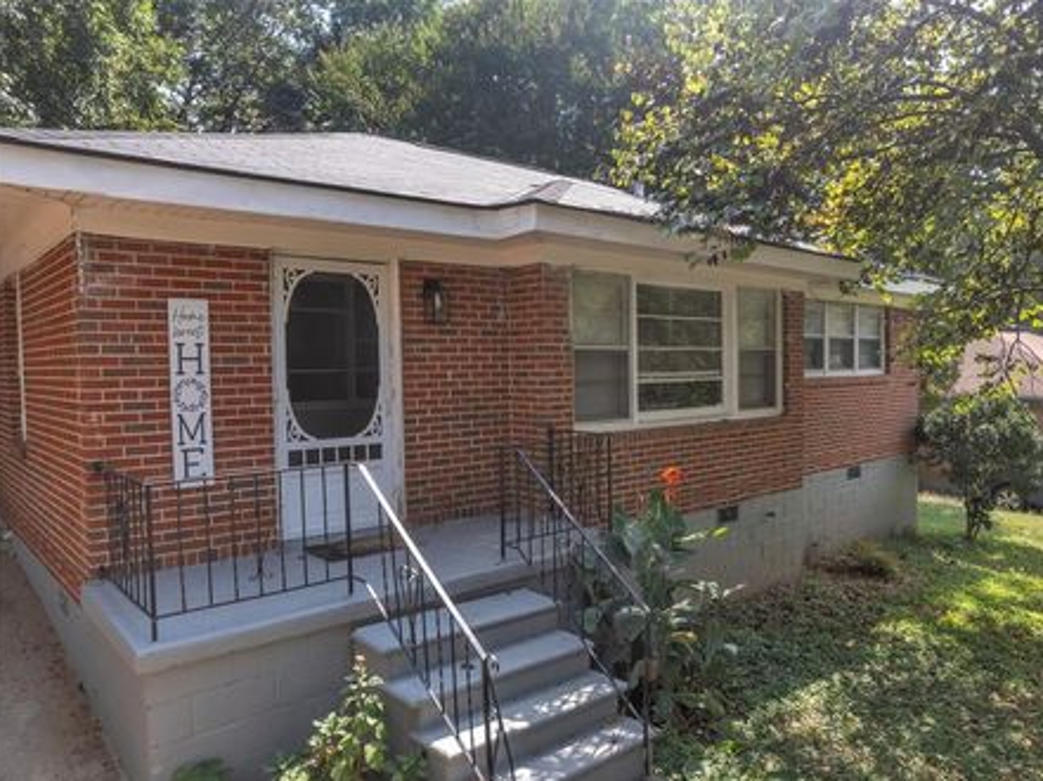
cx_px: 579
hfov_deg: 71.4
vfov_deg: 56.7
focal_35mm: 24
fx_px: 723
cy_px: 392
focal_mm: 8.38
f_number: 2.8
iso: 110
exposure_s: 1/30
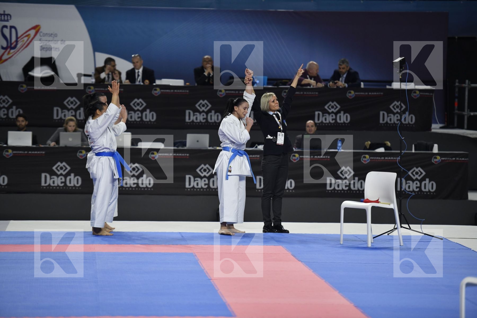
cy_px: 159
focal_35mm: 165
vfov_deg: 8.3
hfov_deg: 12.5
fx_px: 2186
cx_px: 238
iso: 800
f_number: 2.8
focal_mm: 165
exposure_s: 1/800
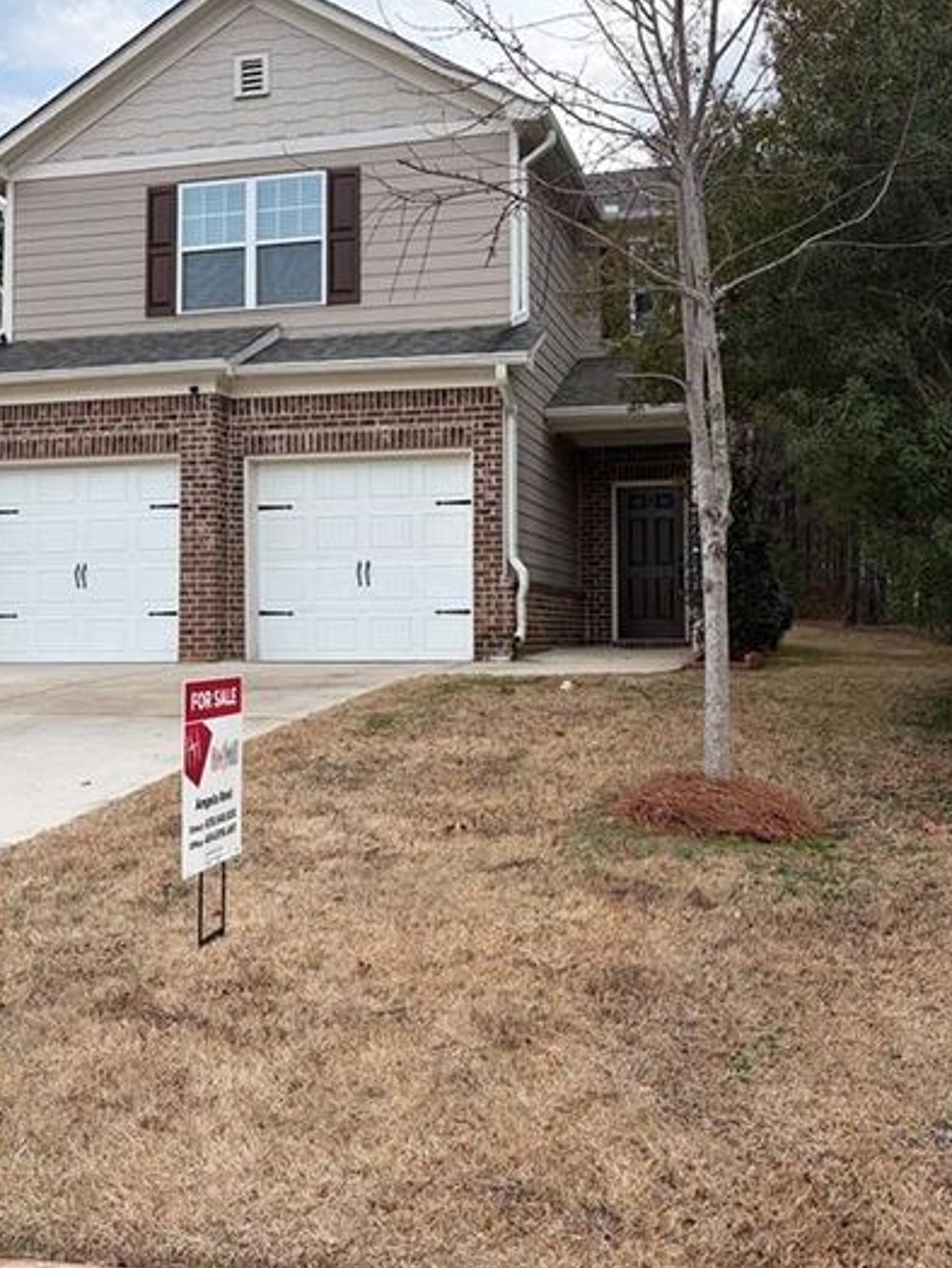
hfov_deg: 42.9
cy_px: 574
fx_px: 1210
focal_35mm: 33
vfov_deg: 55.2
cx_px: 534
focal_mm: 5.96
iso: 64
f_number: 1.6
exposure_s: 1/1032
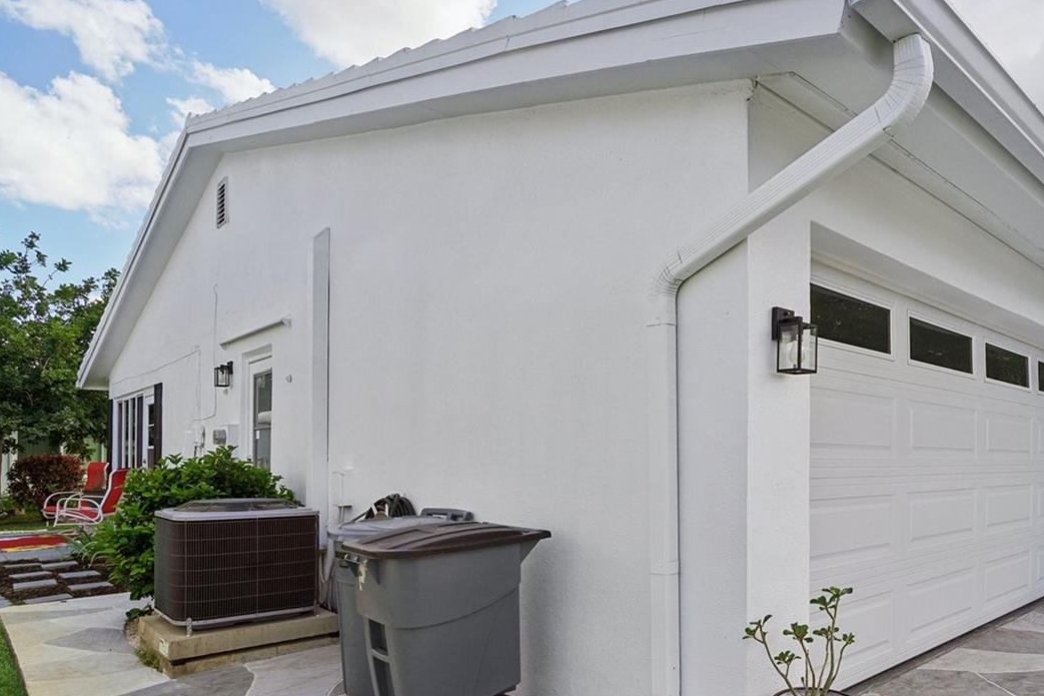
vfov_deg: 54.5
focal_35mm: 23
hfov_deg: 73.3
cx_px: 715
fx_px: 667
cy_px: 436
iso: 100
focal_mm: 10
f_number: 8
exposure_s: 1/250
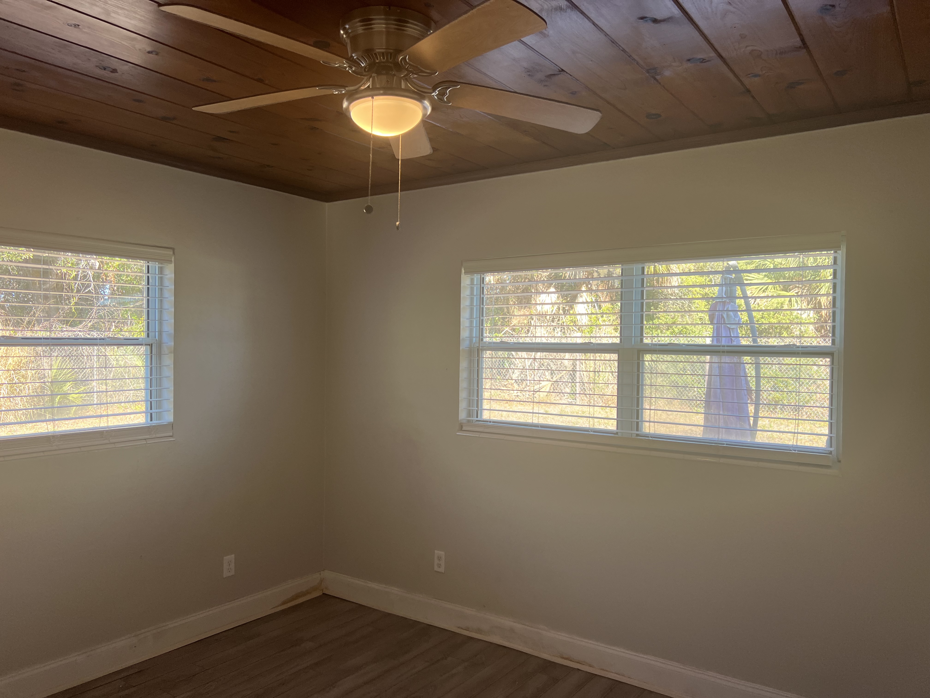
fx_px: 699
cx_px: 465
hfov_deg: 67.3
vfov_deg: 53.1
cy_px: 349
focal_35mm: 26
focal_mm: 5.7
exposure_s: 1/150
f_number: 1.5
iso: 50
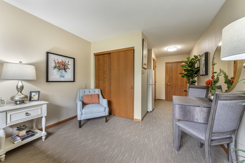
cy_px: 82
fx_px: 95
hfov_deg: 104.2
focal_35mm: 14
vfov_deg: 81.2
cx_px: 122
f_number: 10
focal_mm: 14
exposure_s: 1/30
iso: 400
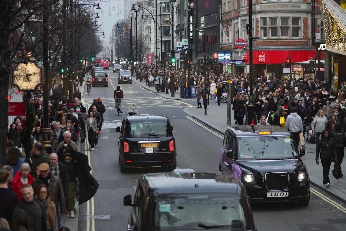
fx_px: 692
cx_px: 173
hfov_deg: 28.1
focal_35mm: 72
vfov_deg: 18.9
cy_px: 116
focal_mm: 72
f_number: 2.8
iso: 1000
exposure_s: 1/800
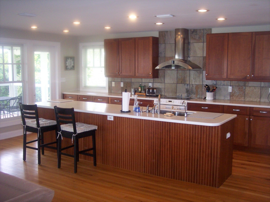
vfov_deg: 36.8
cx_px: 135
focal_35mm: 39
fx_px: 304
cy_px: 101
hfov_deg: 47.9
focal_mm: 8
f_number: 2.8
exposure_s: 1/60
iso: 140
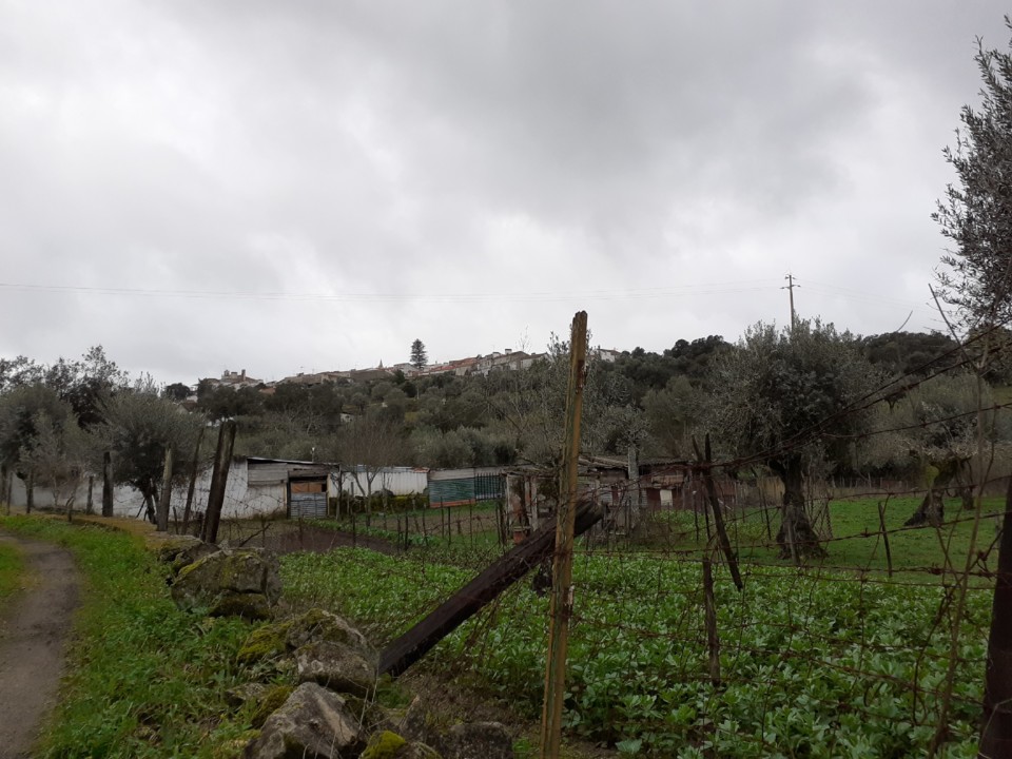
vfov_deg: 51.4
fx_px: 789
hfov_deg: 65.3
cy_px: 380
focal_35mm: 27
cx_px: 506
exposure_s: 1/986
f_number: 1.9
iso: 40
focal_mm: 3.6
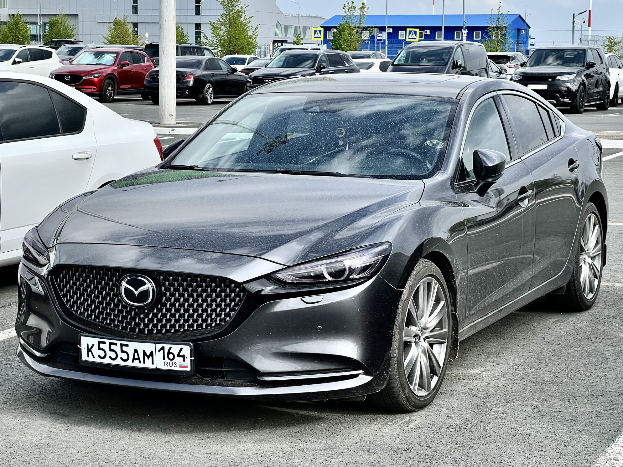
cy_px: 234
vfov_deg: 19.1
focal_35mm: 77
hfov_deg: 25.3
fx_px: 1386
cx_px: 312
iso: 32
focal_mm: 9
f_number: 2.8
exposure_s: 1/399
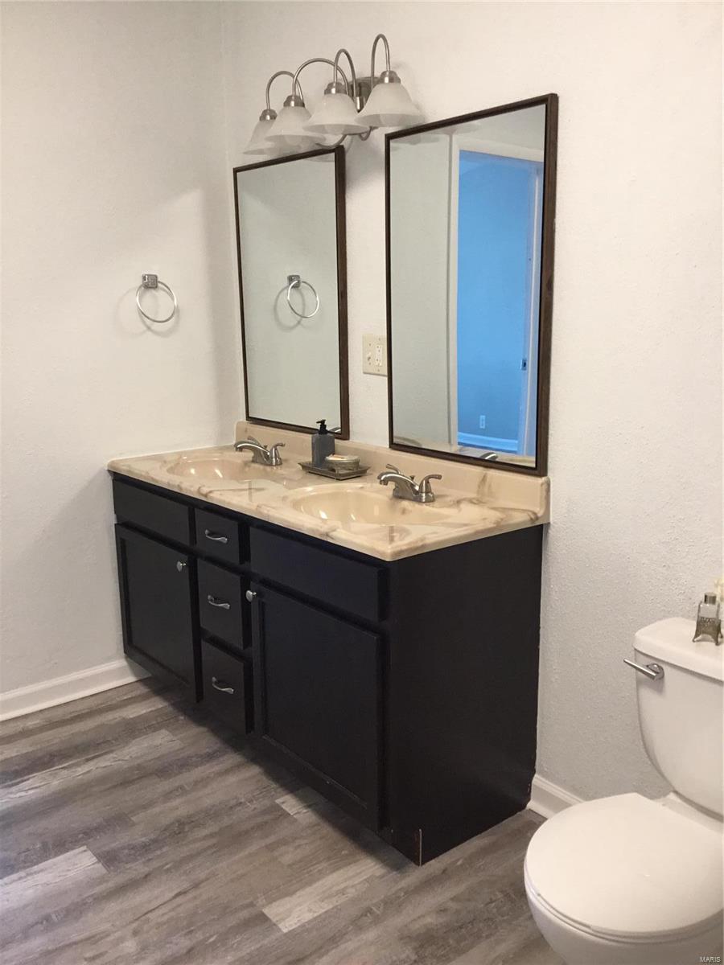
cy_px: 482
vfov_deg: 58.4
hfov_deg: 45.4
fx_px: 864
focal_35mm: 31
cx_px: 362
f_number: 2.4
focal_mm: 3.3
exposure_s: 1/30
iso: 80
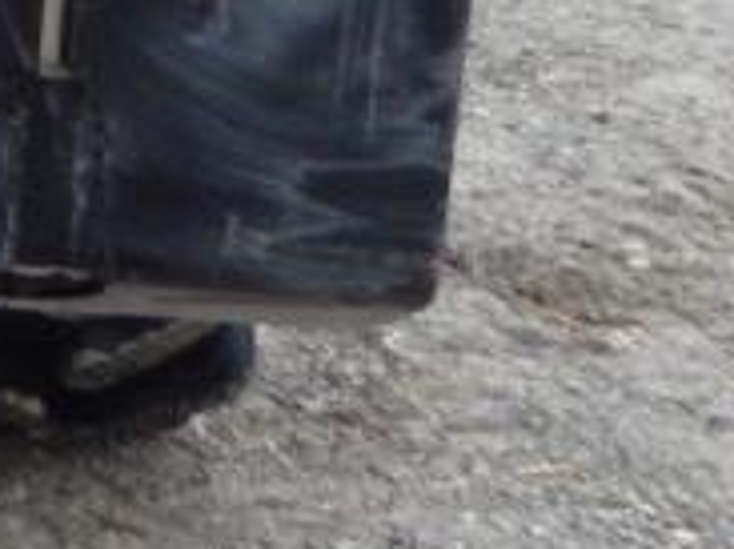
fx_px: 2606
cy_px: -393
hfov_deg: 12.3
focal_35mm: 123
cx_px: -1083
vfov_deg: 11.3
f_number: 3
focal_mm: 4
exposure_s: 1/30
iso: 320
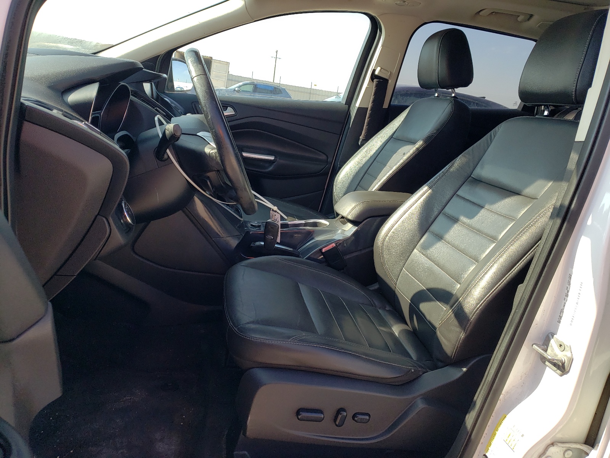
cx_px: 305
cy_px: 229
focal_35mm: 26
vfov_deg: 53.1
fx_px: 458
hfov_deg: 67.3
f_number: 1.5
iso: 50
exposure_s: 1/667
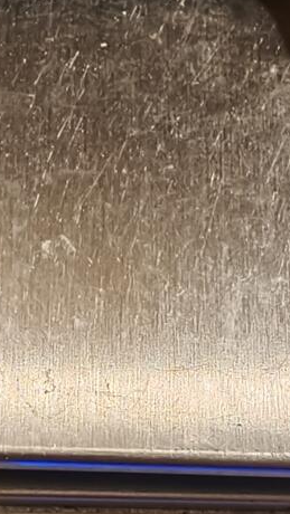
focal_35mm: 98
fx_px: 1339
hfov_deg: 12.1
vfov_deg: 20.6
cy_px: 582
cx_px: 346
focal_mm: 2.32
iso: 200
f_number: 2
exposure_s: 1/50
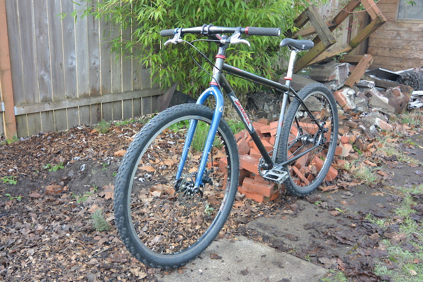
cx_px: 212
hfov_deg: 57.2
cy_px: 141
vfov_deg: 40.0
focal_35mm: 33
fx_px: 388
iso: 640
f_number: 3.8
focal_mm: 12.5
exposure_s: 1/125
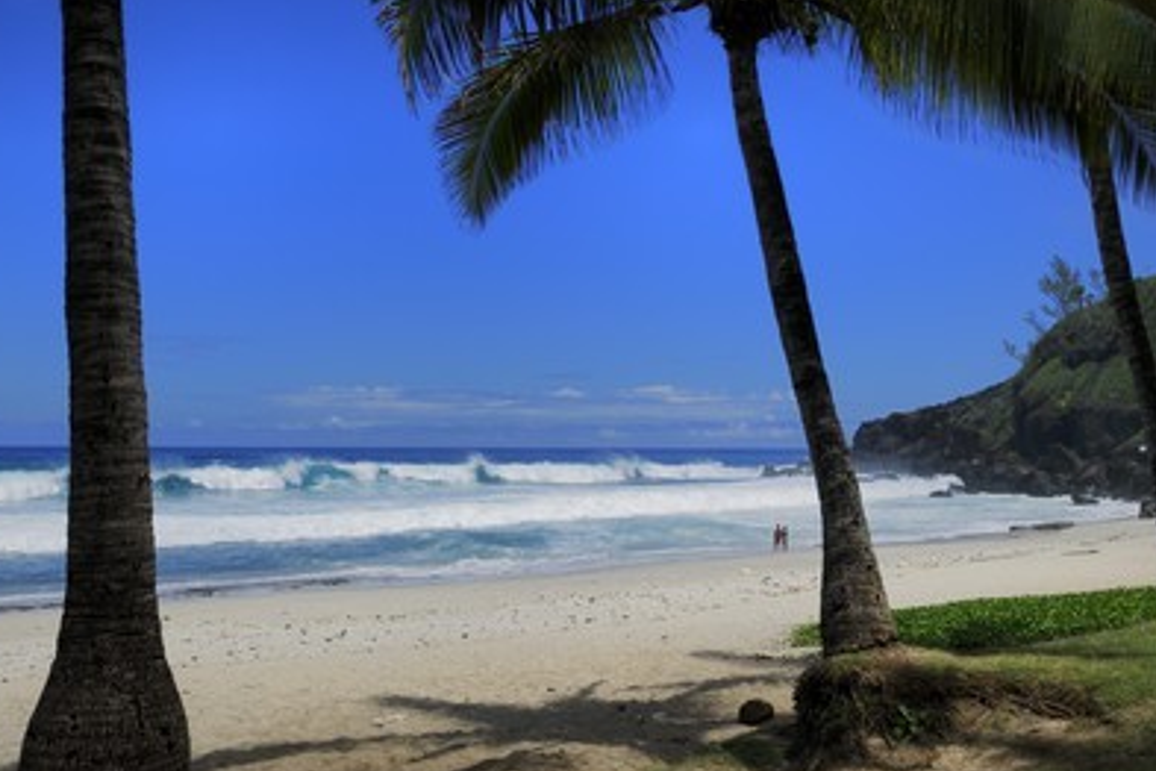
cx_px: 574
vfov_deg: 42.3
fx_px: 995
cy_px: 391
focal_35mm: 31
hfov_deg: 60.3
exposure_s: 1/200
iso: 200
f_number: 20
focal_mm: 29
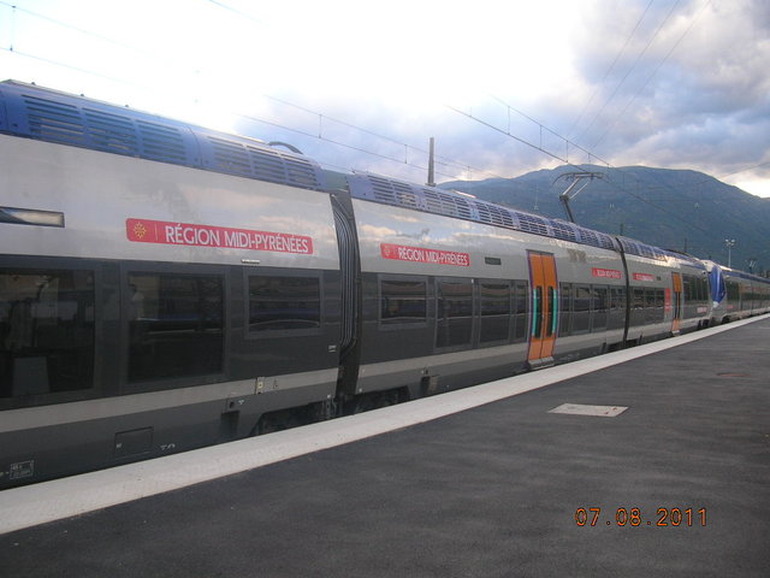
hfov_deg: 52.6
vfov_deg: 40.7
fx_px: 779
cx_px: 385
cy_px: 289
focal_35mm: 35
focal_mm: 5.8
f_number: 2.8
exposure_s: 1/121
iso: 50
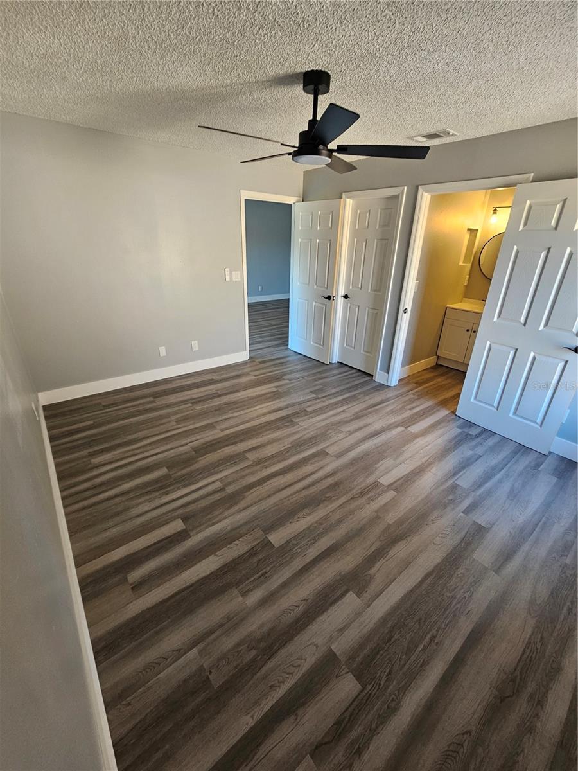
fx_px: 289
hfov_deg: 89.9
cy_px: 386
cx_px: 289
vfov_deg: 106.2
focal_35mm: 13
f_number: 2.2
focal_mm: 2.2
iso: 125
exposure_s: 1/60
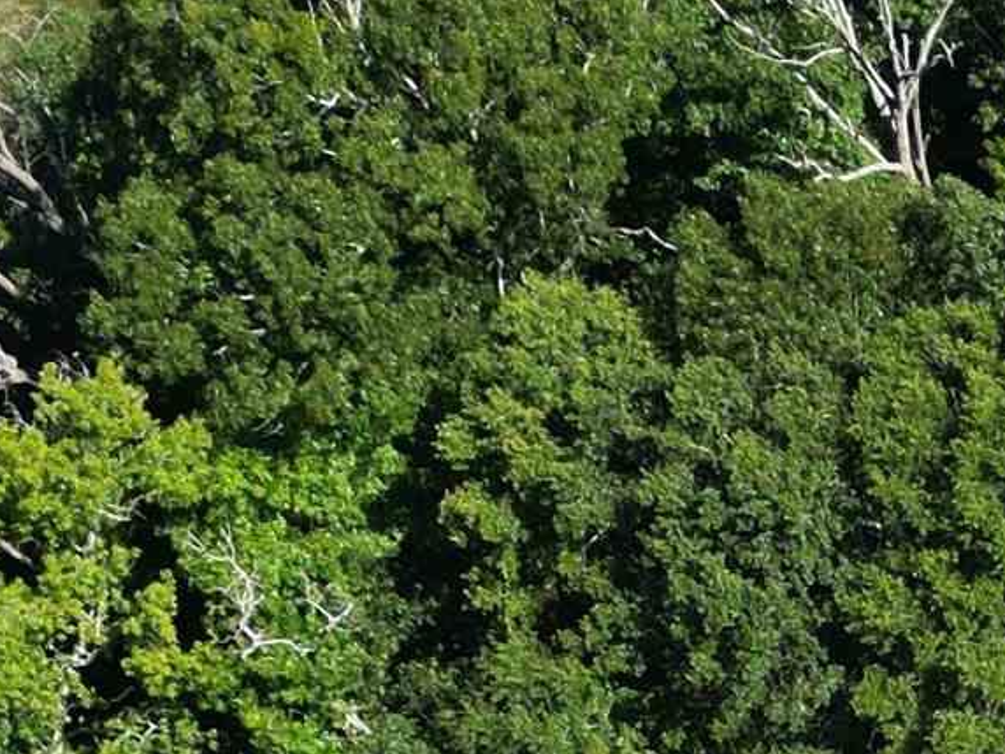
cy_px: 1712
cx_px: 2015
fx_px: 3745
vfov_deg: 10.2
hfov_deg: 13.2
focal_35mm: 129
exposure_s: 1/1500
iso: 100
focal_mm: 6.72
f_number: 1.7
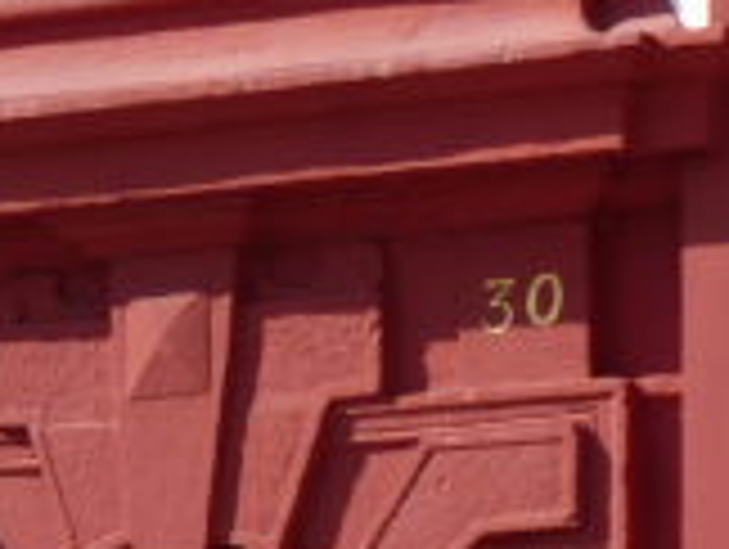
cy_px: 891
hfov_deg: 5.8
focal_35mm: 341
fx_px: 7192
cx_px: 58
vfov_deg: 4.3
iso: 100
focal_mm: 9.8
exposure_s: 1/640
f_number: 4
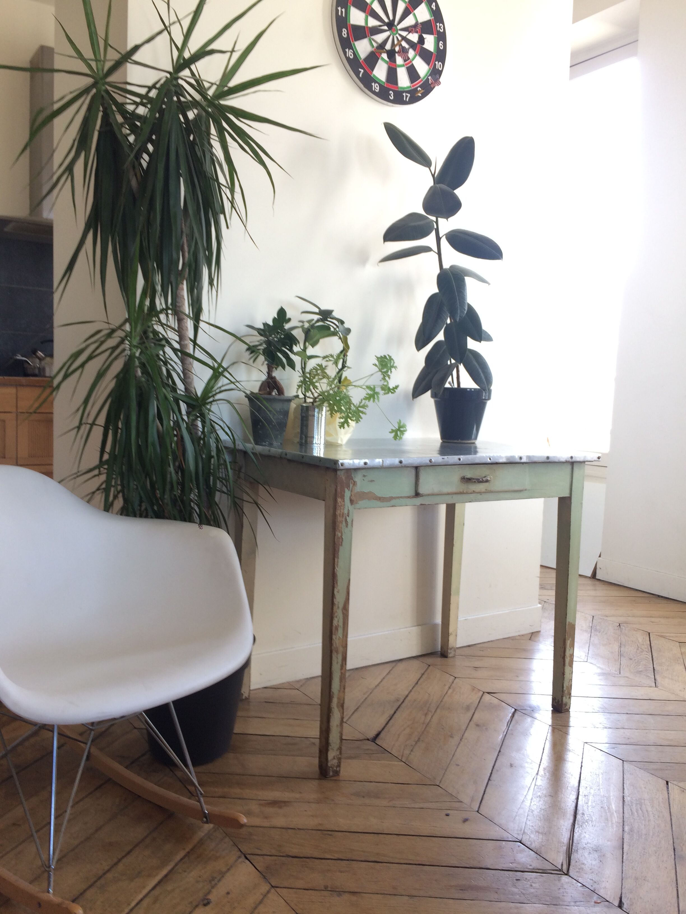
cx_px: 343
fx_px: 766
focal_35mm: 29
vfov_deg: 61.7
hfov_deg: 48.2
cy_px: 457
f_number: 2.2
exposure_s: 1/33
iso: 40
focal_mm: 4.15
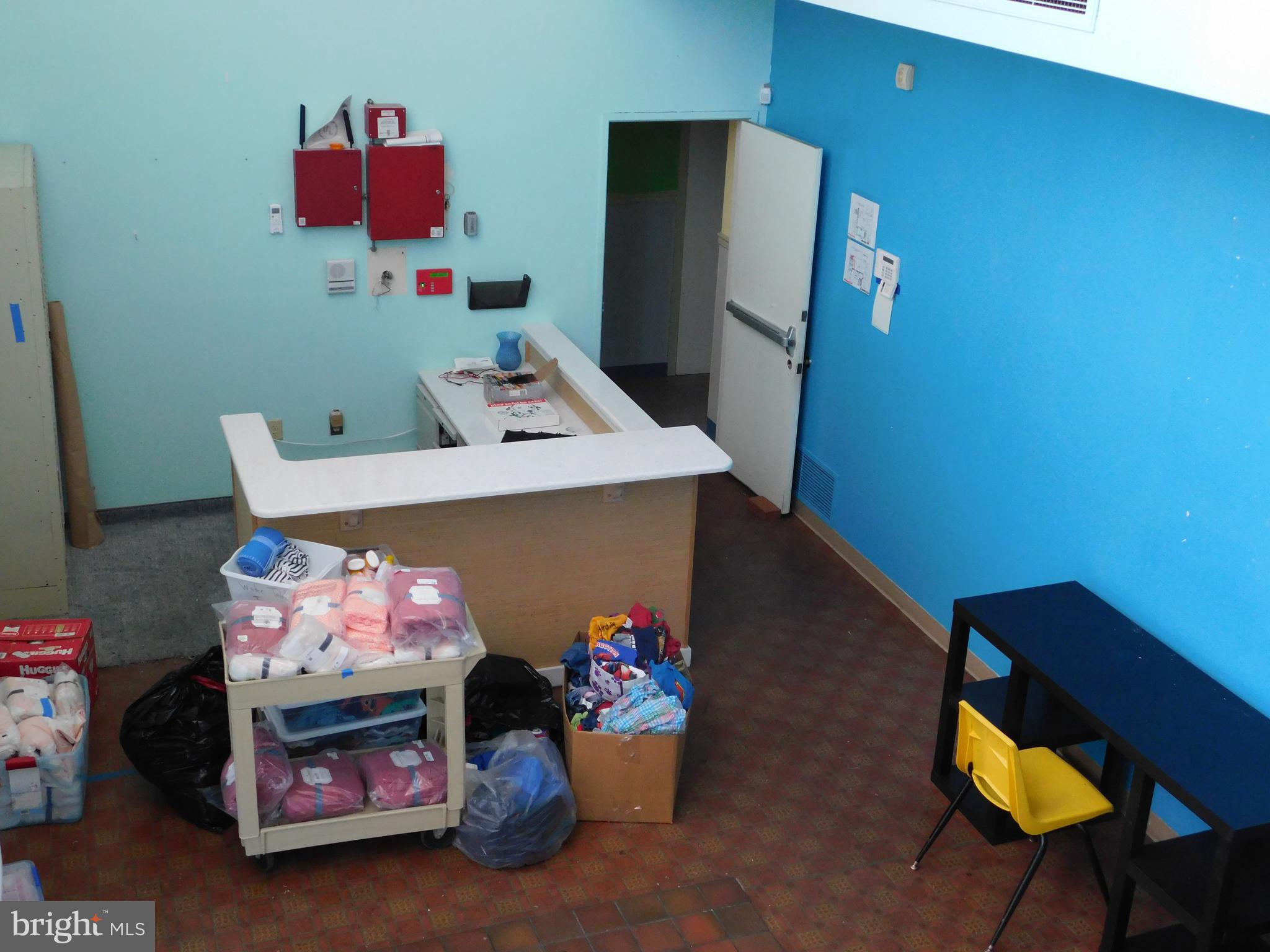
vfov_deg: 36.0
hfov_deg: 46.8
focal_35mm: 40
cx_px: 635
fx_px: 1468
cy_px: 476
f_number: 3.6
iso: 400
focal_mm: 7.1
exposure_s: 1/25
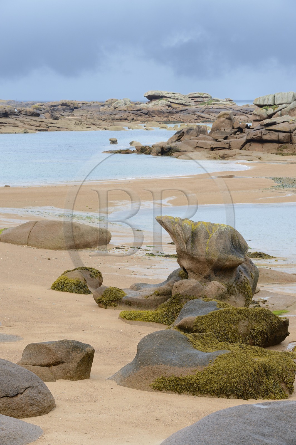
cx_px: 148
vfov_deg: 17.1
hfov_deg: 11.4
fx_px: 1482
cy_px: 222
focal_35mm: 120
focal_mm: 120
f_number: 10
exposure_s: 1/320
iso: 400
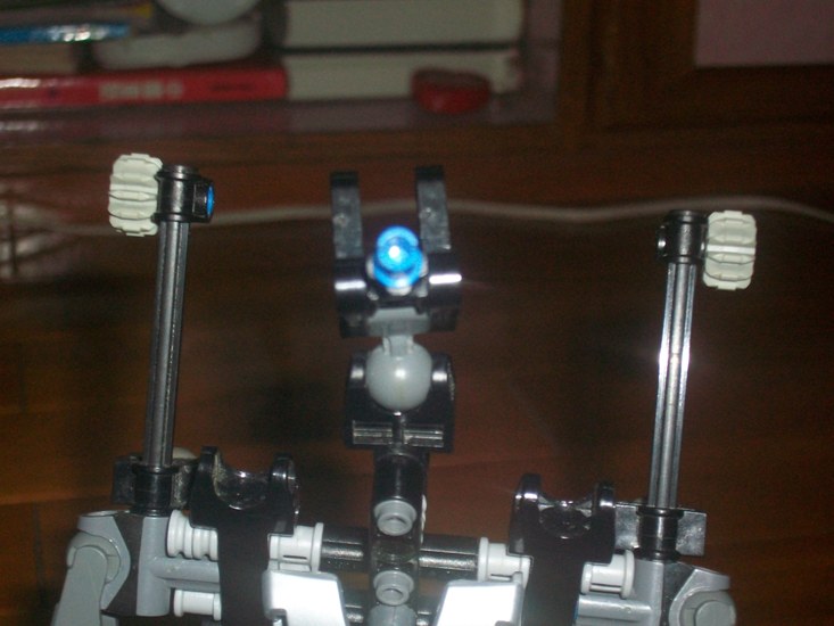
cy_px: 313
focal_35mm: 77
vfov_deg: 19.1
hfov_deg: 25.3
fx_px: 1855
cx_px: 417
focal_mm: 13.7
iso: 160
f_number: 4.6
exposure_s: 1/80
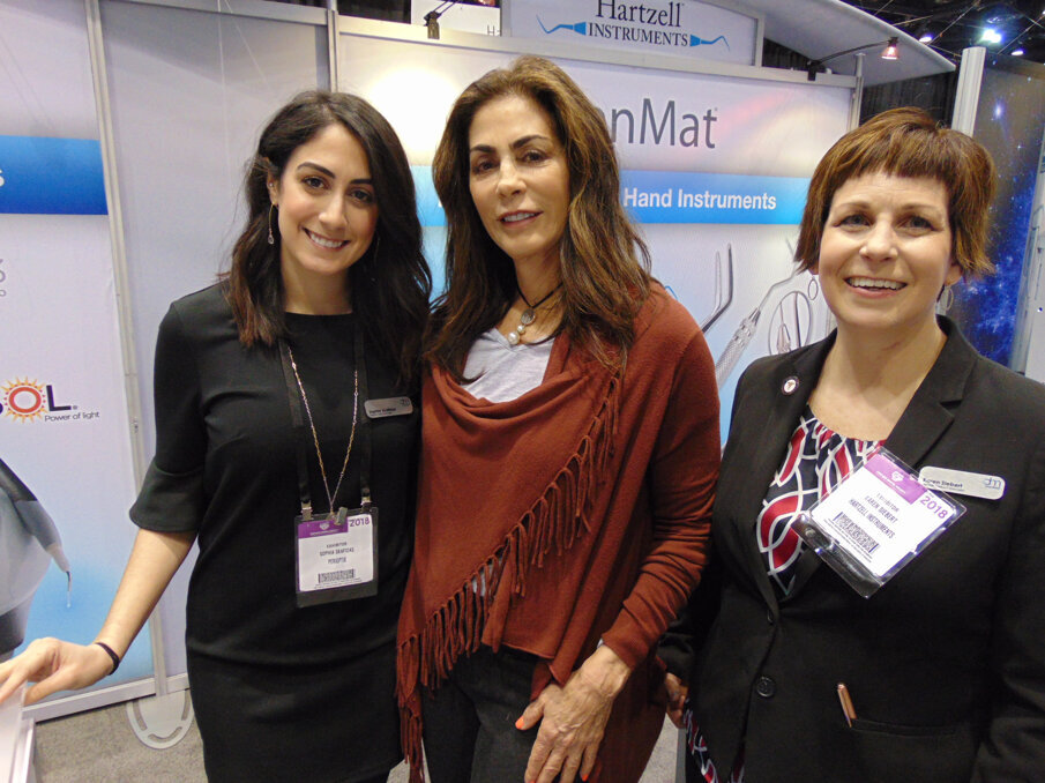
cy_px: 392
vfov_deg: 54.8
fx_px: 754
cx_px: 522
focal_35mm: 25
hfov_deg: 69.4
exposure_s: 1/30
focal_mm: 4.5
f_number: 3
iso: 250
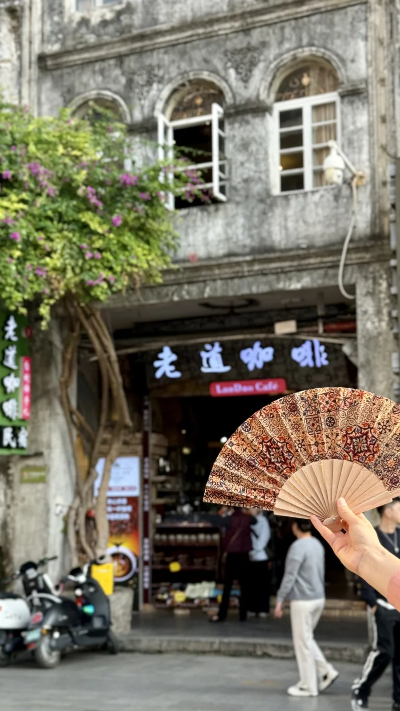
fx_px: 1000
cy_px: 358
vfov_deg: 39.2
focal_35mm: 53
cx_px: 195
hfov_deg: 22.6
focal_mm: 6.76
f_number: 1.78
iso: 100
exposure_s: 1/975
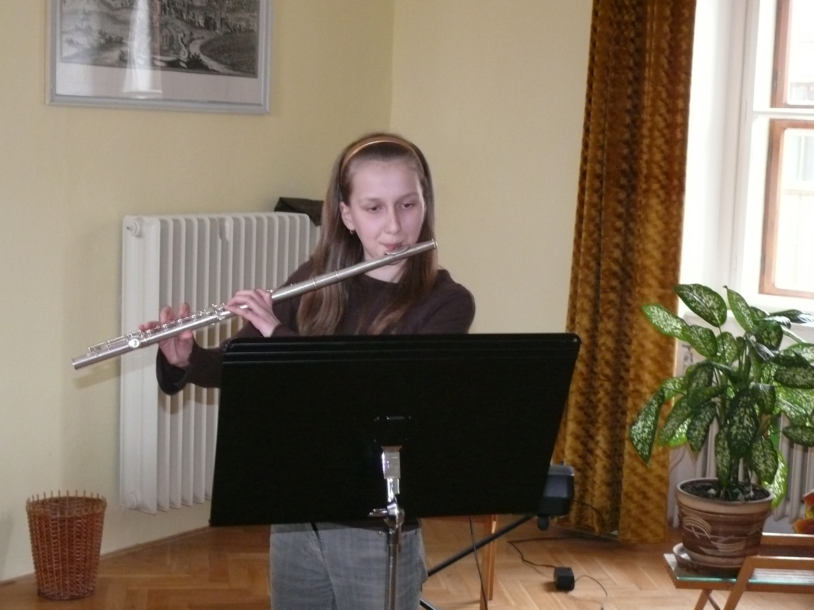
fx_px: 1481
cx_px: 407
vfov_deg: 23.3
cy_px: 305
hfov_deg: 30.7
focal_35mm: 63
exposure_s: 1/30
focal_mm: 10.3
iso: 400
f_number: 3.2
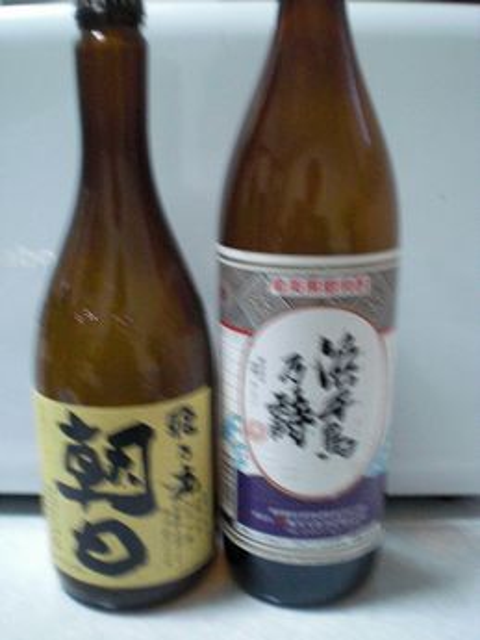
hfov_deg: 37.7
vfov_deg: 49.0
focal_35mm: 38
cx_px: 240
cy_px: 320
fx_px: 702
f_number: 3.1
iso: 800
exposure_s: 1/25
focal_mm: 6.3
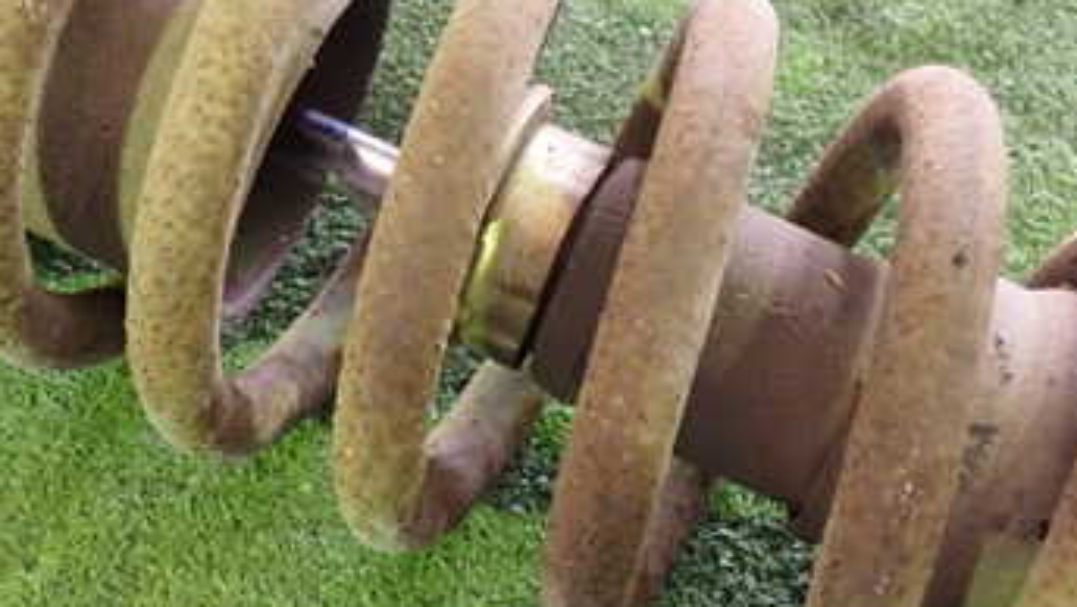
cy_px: 147
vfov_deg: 20.9
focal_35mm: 57
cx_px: 360
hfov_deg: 36.2
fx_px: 1629
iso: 800
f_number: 2.3
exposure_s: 1/30
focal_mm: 5.4
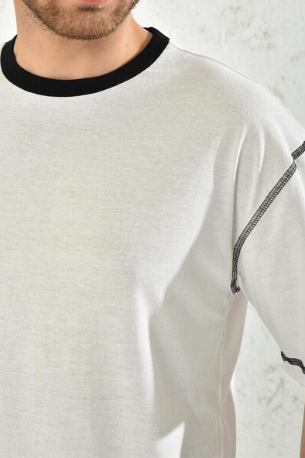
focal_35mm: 66
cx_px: 117
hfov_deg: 20.6
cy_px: 189
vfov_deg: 30.5
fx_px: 839
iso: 100
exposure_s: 1/160
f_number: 7.1
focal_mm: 52
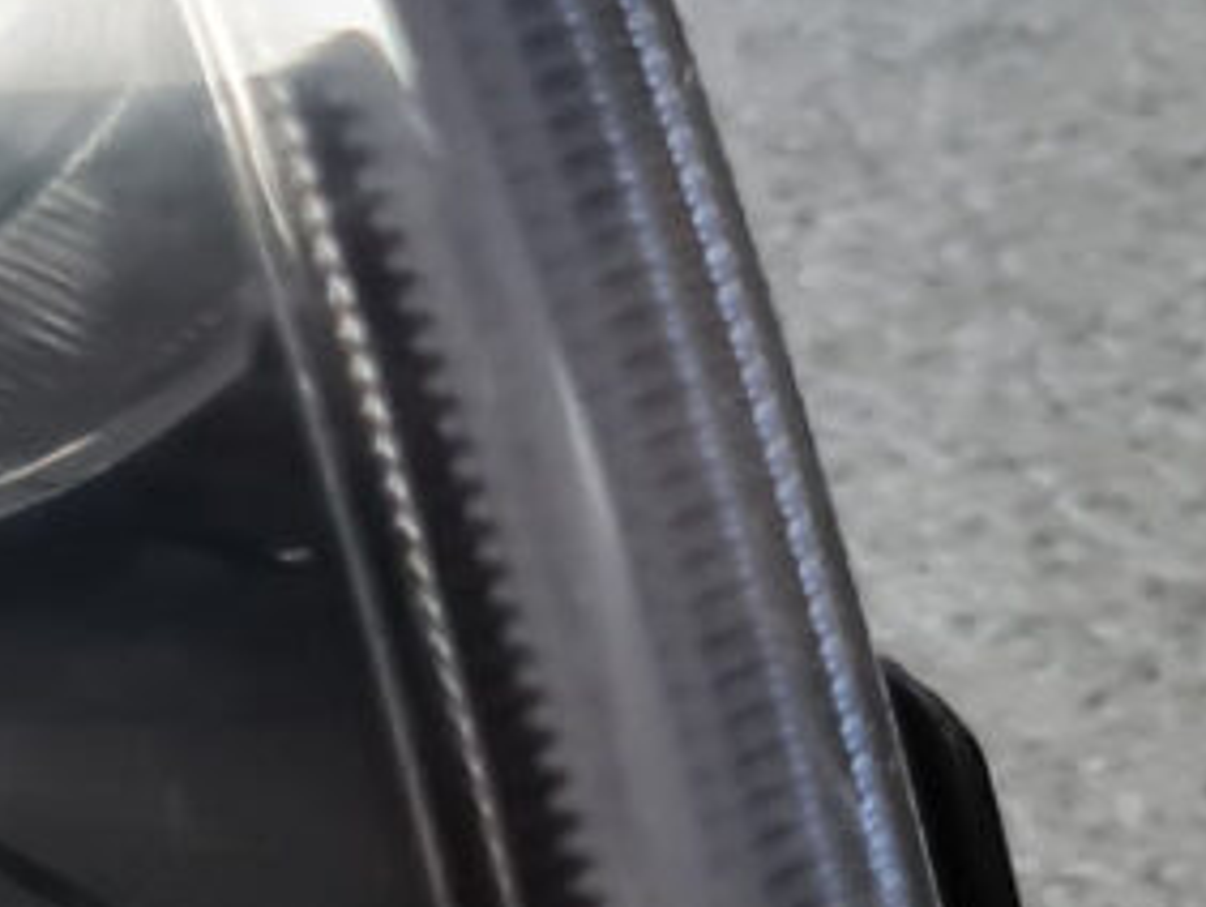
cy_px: 787
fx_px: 4498
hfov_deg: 13.1
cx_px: -1232
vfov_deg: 11.4
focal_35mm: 129
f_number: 1.8
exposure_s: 1/100
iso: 250
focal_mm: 5.4
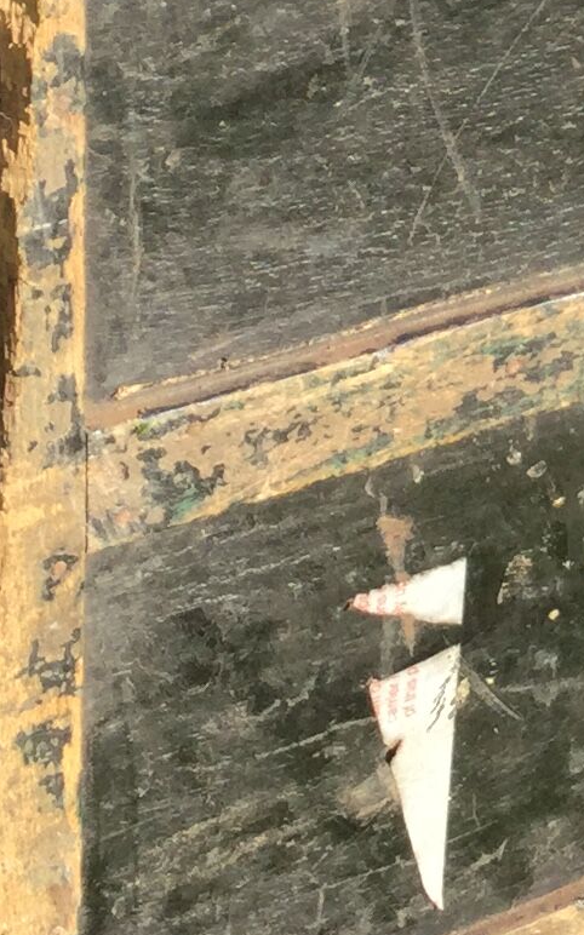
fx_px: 3542
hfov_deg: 9.1
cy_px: -45
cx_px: 986
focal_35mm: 139
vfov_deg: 14.7
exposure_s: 1/313
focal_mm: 3.3
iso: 25
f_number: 2.4
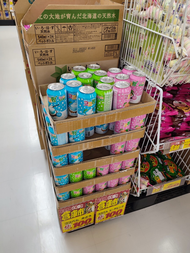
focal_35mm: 24
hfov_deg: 56.8
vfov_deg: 71.6
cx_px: 95
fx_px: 176
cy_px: 126
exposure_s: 1/33
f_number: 1.89
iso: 163
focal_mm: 5.89
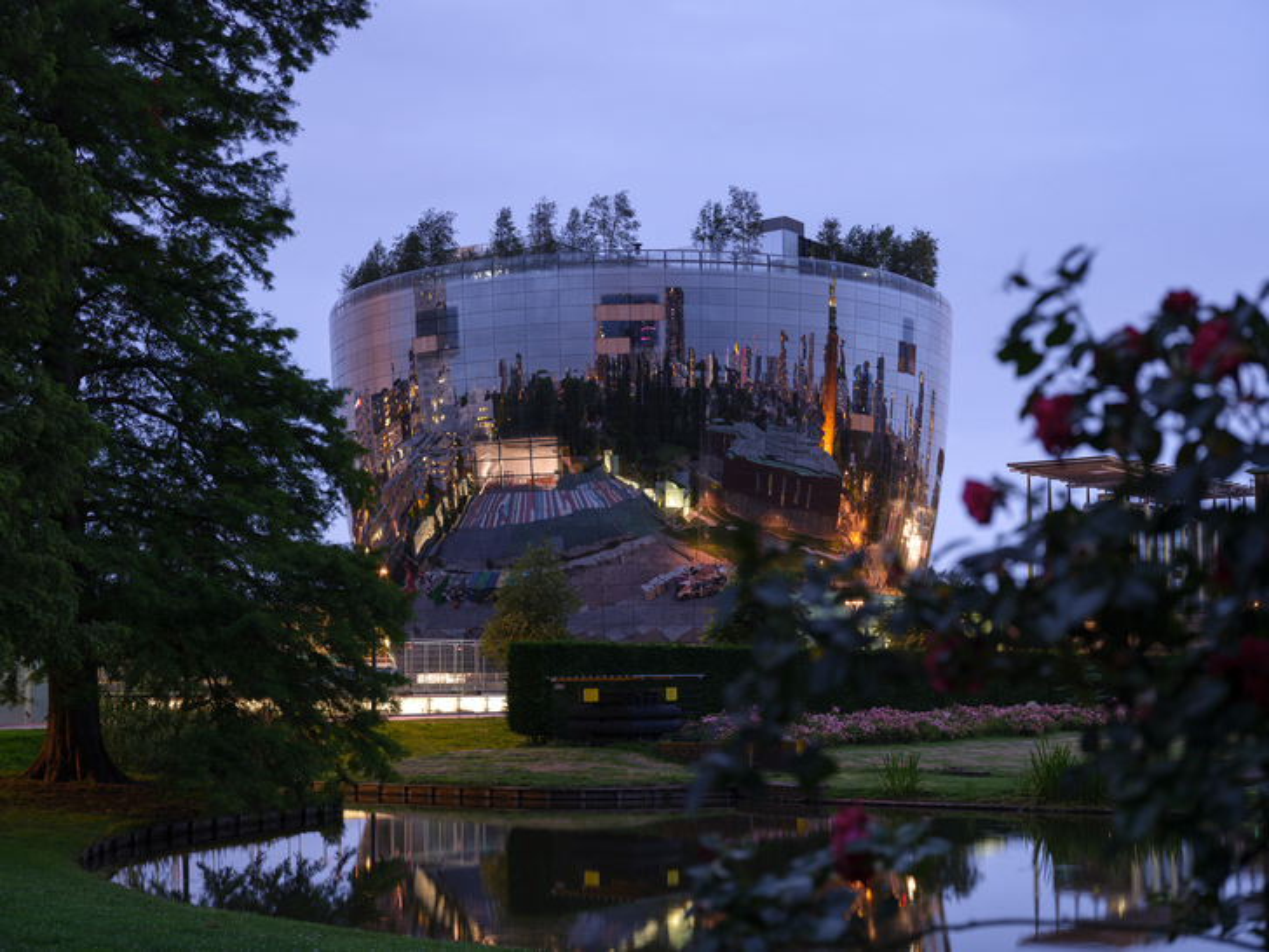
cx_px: 634
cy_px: 476
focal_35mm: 51
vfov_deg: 28.6
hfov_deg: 37.5
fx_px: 1870
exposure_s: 2.6
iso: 200
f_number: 4
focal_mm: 64
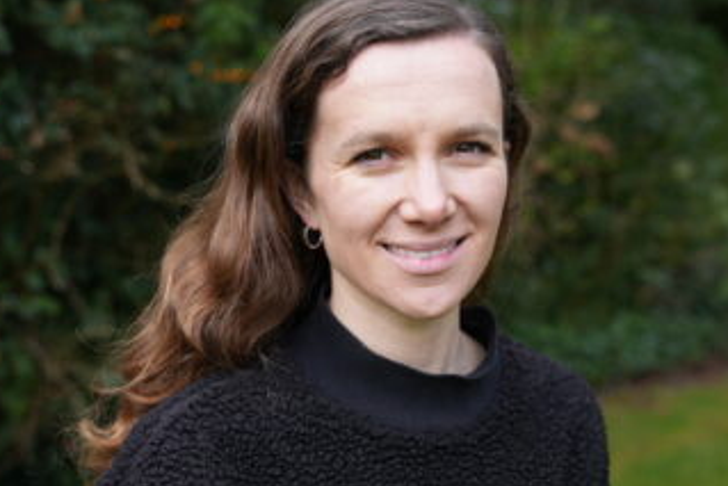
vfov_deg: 22.7
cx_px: 386
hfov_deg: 33.5
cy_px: 227
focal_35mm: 60
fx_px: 1209
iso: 80
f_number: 4
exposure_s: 1/80
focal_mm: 47.6
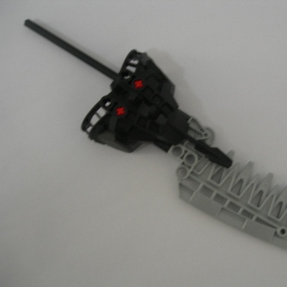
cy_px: 144
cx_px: 188
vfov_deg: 37.6
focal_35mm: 45
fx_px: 422
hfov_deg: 37.2
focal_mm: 7.8
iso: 50
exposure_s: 1/28.8
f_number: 2.8
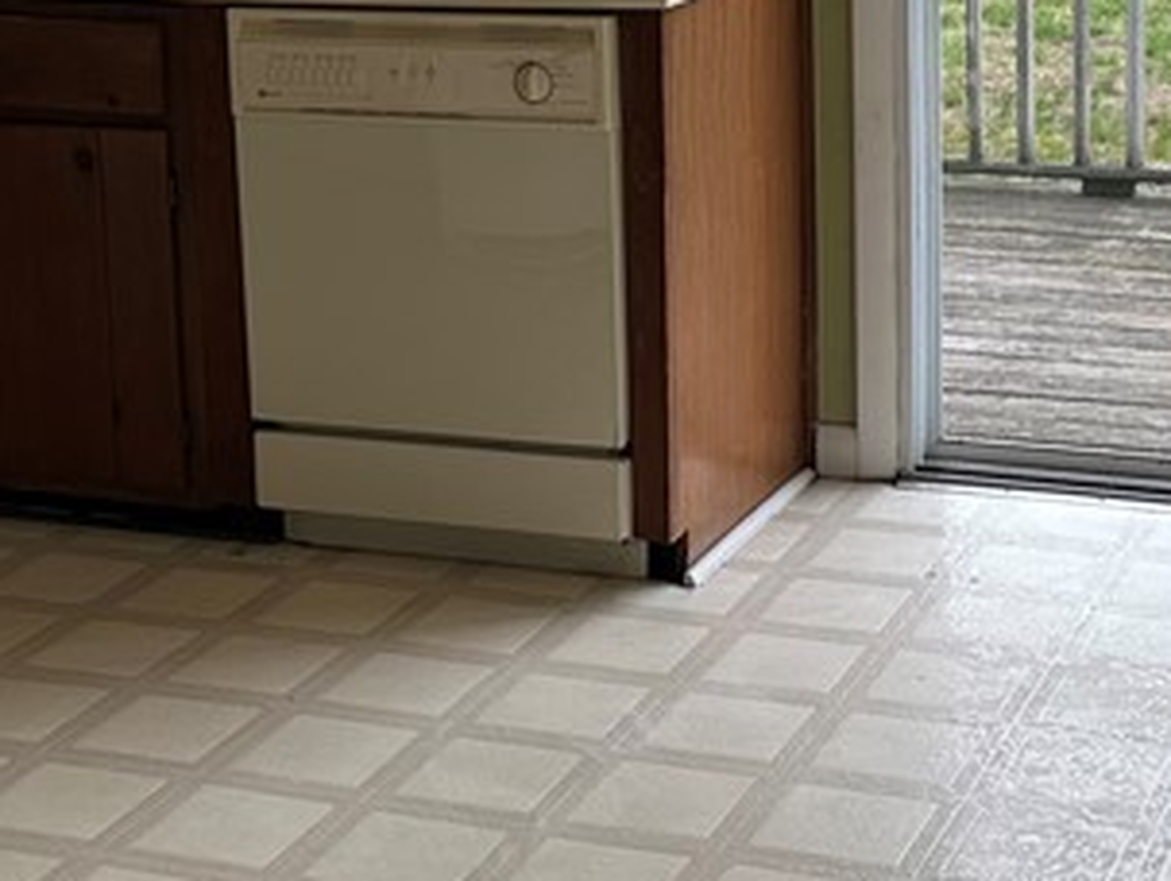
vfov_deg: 18.1
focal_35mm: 81
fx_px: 2743
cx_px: 665
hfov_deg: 24.1
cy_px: 162
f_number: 1.78
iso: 80
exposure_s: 1/549
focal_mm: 6.86
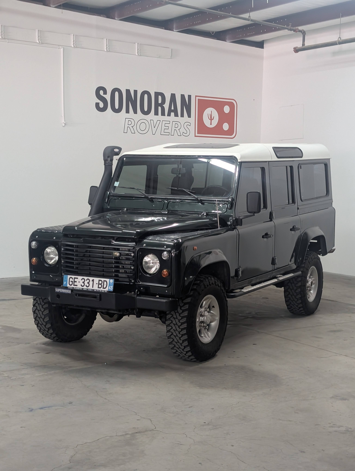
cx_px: 178
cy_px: 236
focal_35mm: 49
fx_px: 668
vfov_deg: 38.9
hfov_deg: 29.7
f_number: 1.68
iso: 540
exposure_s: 1/120
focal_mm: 6.9
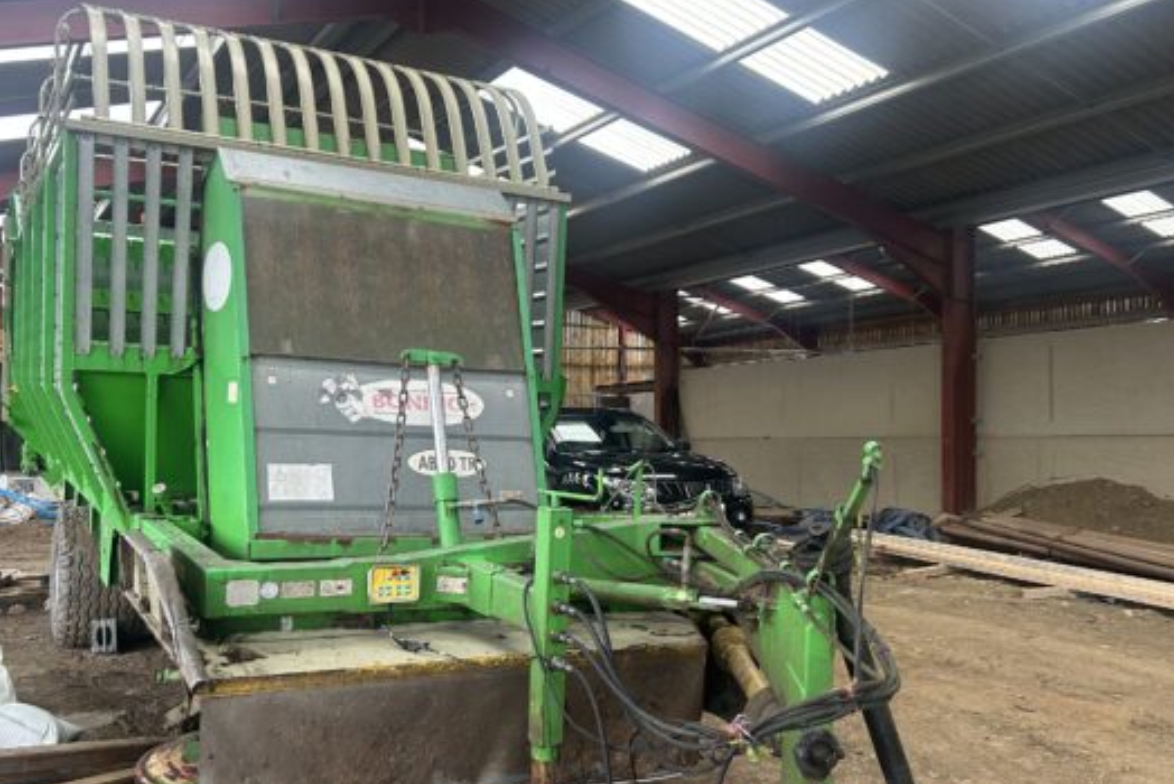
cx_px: 538
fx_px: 1077
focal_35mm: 33
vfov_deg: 39.9
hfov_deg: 57.1
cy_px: 455
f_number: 1.5
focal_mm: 5.7
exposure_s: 1/60
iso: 160
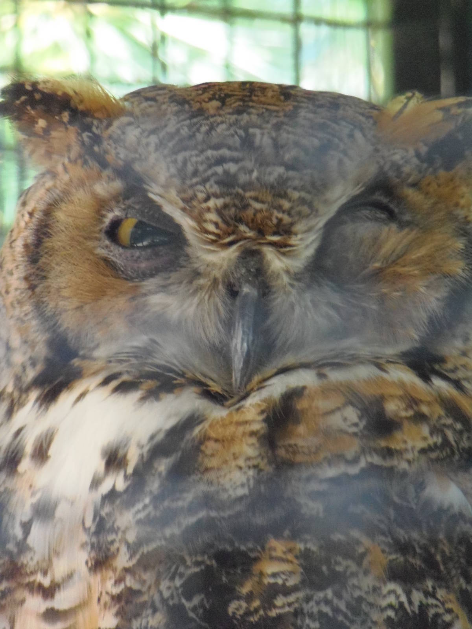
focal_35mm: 864
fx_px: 15708
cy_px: 314
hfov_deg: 1.7
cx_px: 236
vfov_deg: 2.3
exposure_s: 1/60
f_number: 5.7
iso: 800
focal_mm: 154.8
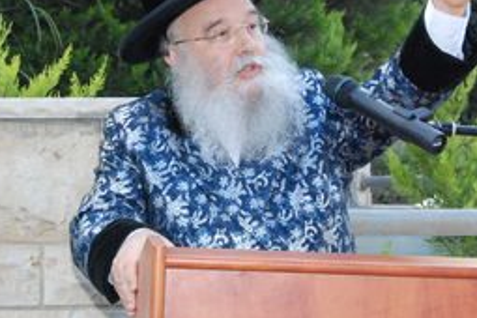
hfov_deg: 19.3
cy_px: 96
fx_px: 1402
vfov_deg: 12.9
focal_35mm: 106
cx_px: 254
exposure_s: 1/200
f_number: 10
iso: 1600
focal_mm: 45
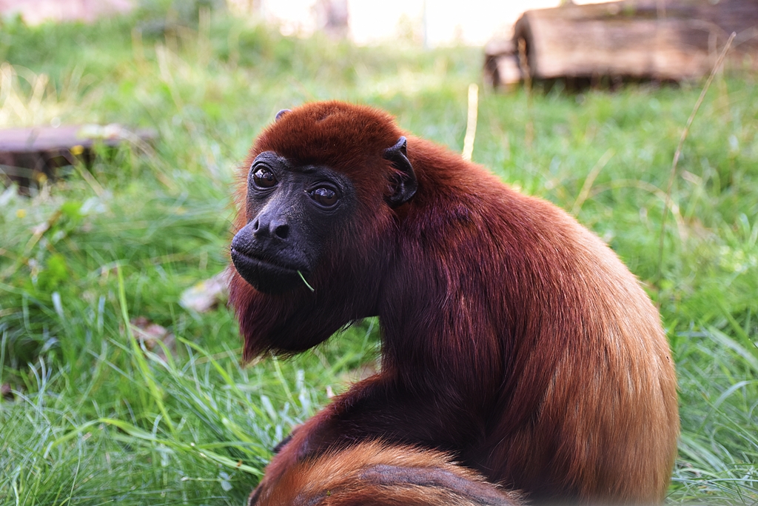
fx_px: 1200
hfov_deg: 35.0
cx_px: 379
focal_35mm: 57
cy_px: 253
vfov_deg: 23.8
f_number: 5.6
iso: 400
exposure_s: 1/125
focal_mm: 38
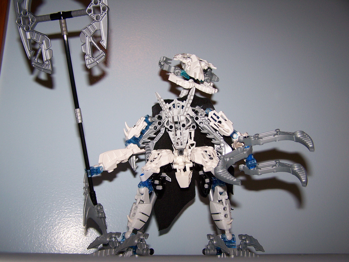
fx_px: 383
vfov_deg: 37.8
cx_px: 174
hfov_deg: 48.9
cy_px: 131
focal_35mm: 38
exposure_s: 1/60
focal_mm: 6.3
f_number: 2.8
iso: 80
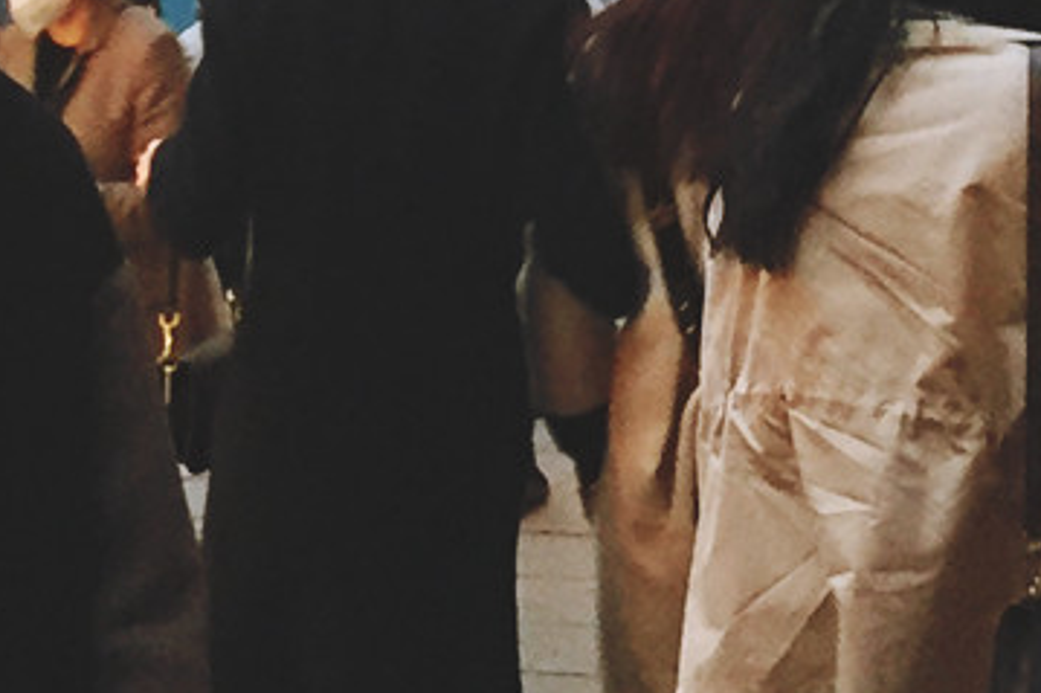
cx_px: 447
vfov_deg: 7.8
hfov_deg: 12.2
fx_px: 4856
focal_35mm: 168
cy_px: -716
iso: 200
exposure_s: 1/33
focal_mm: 4.15
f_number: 2.2
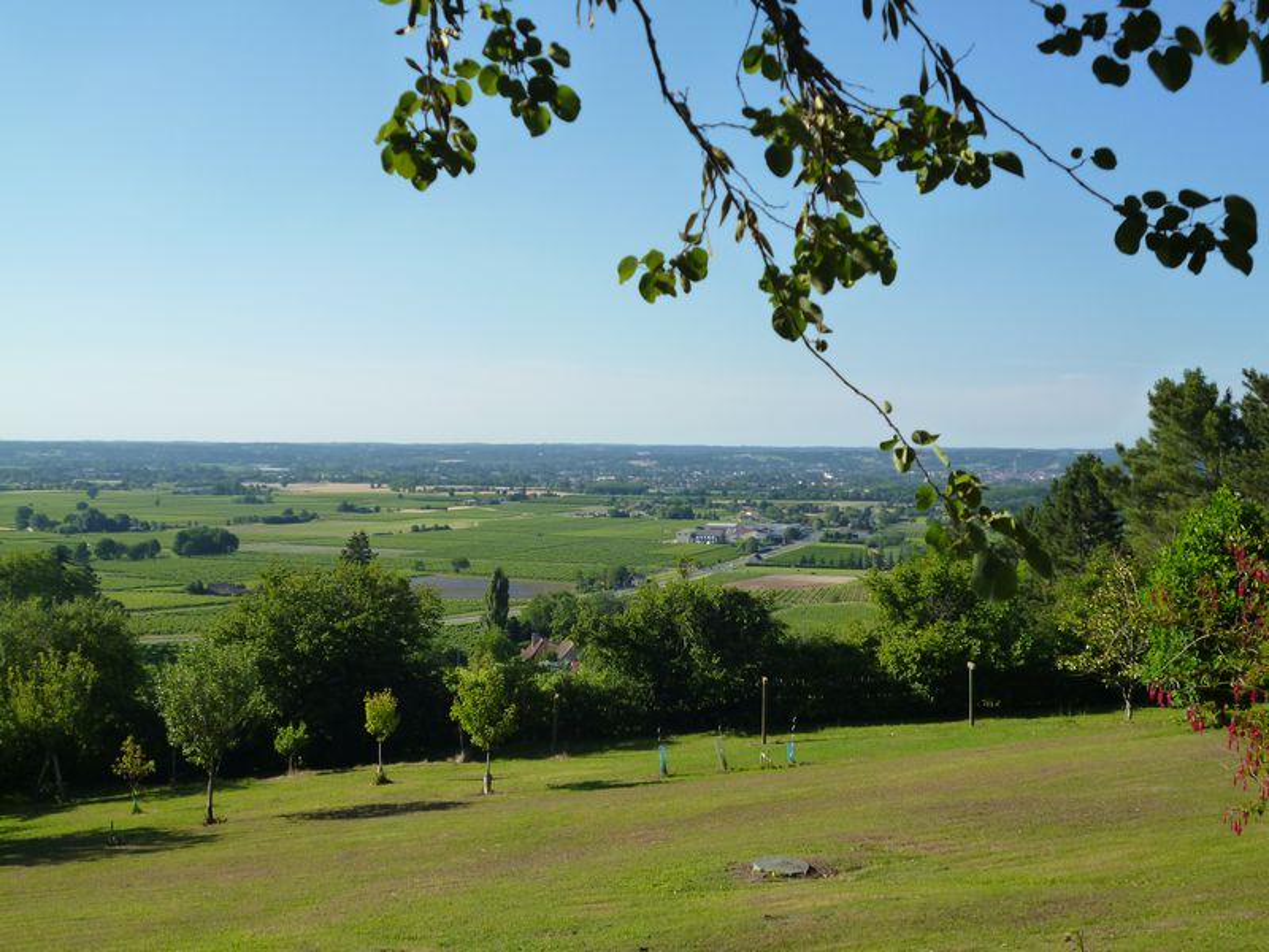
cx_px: 634
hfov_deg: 45.8
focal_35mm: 41
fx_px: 1503
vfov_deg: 35.1
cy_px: 476
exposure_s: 1/80
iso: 160
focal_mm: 7.3
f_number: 11
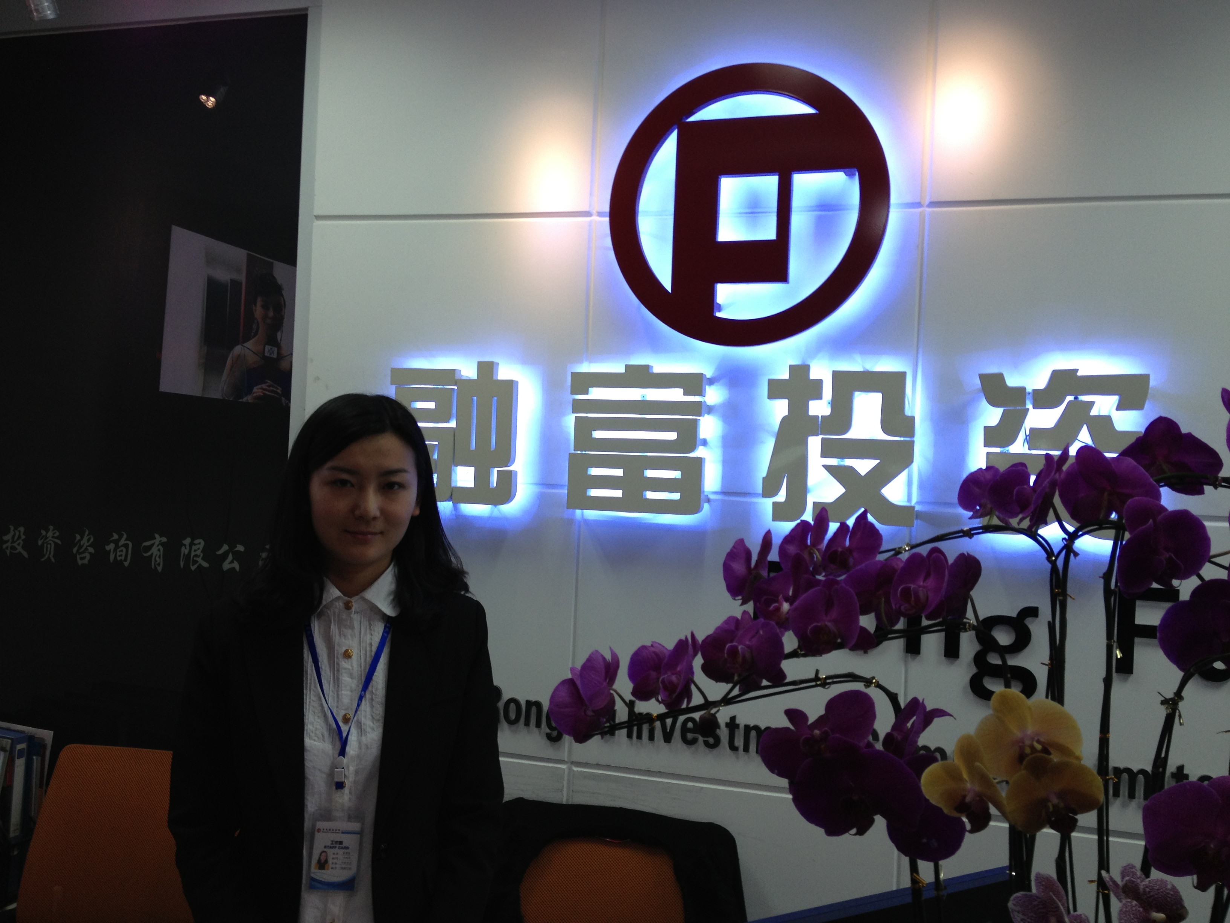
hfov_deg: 52.6
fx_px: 1244
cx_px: 615
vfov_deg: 40.7
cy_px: 462
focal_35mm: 35
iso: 50
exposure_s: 1/20
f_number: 2.4
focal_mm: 4.28
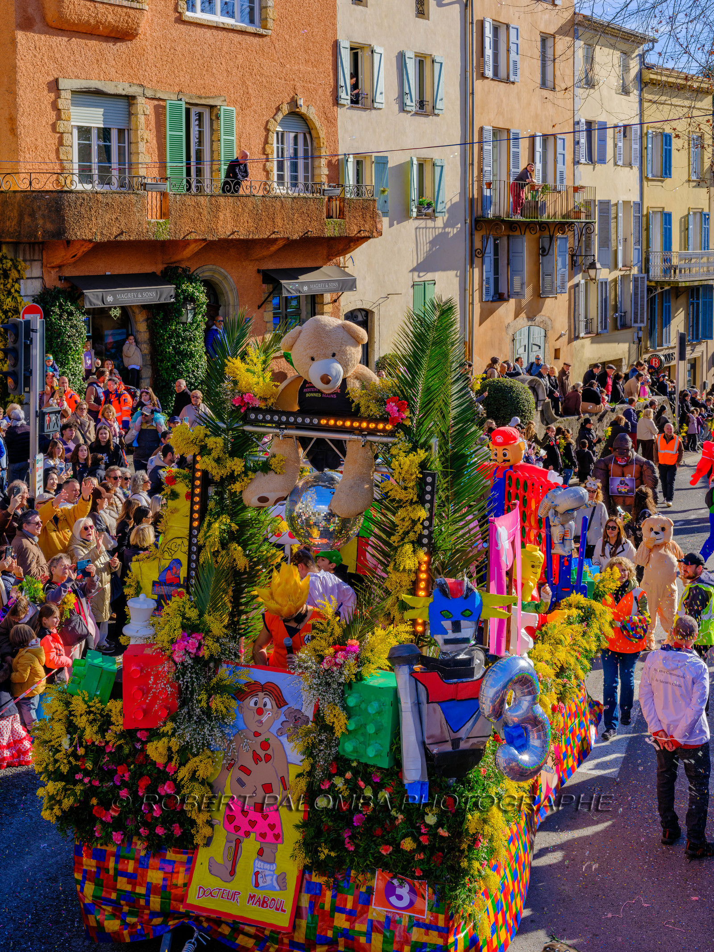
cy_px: 476
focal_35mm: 44
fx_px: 1210
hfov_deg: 32.9
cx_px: 357
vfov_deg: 42.9
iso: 320
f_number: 11
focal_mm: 55
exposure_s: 1/125
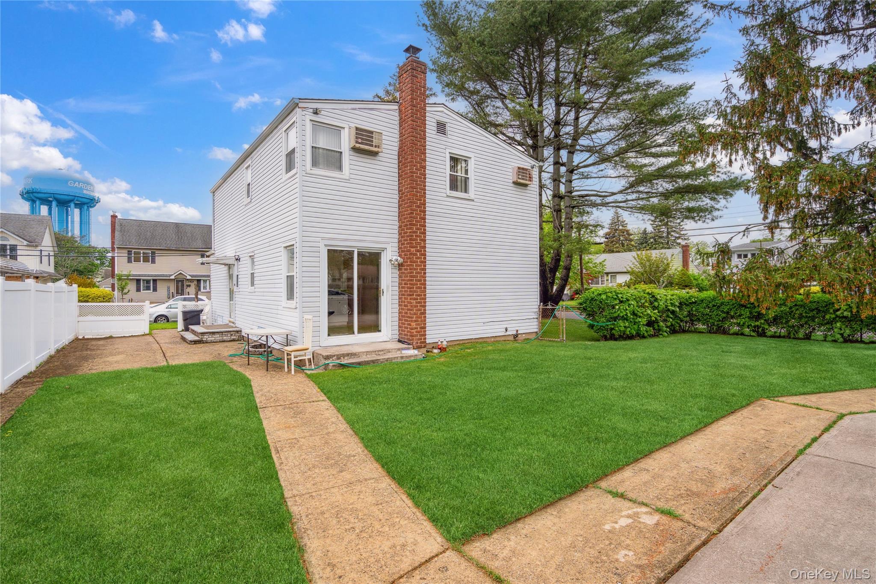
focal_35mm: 17
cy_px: 292
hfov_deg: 93.3
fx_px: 414
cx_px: 438
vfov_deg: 70.4
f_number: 5
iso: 250
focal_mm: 17
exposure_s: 1/250
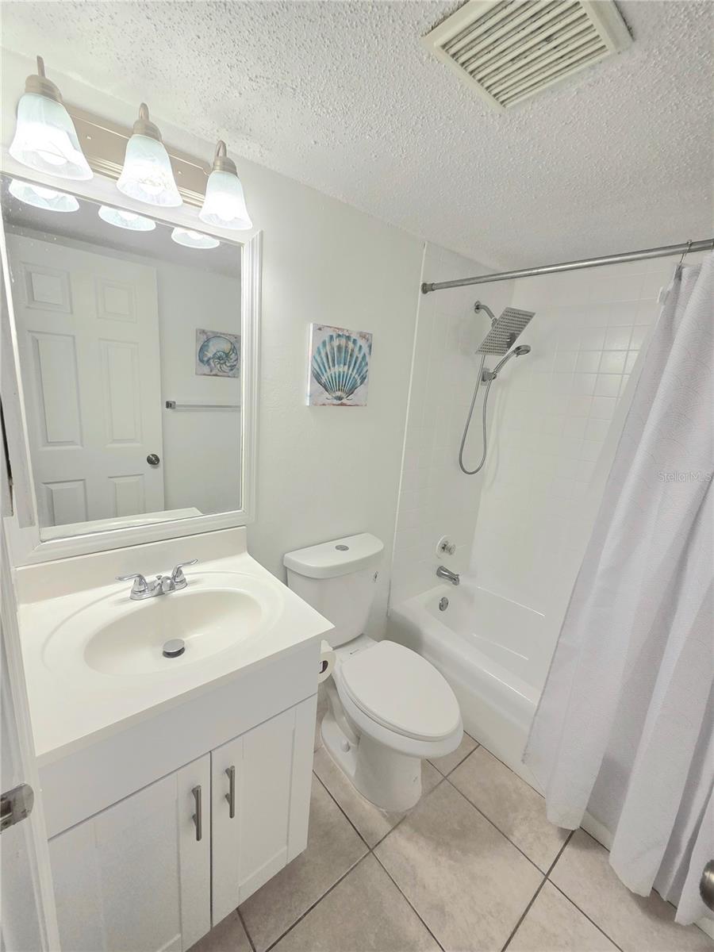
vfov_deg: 106.2
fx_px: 358
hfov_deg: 89.9
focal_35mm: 13
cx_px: 357
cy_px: 476
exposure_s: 1/120
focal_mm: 2.2
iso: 64
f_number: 2.2
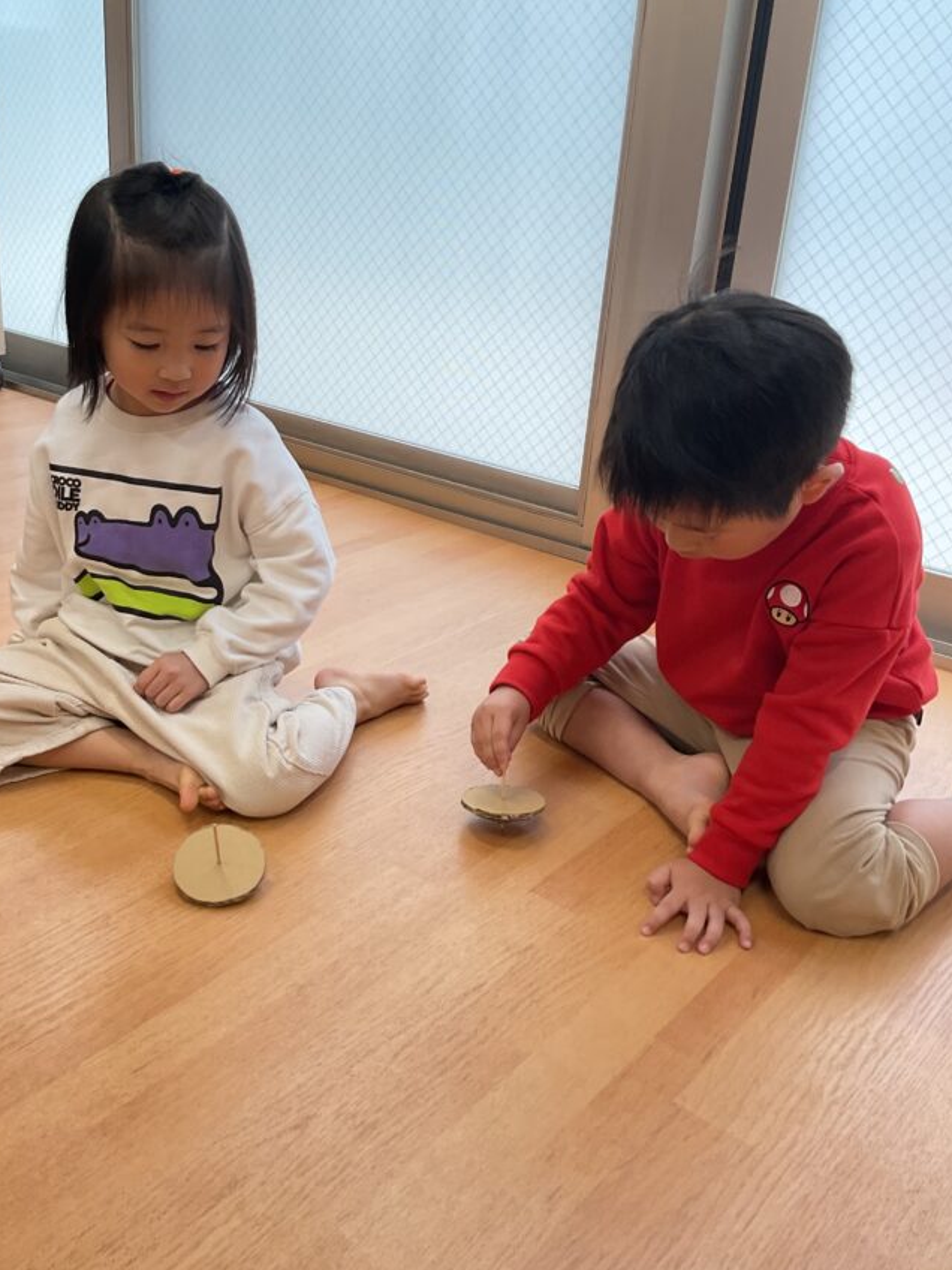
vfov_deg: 52.6
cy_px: 659
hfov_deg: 40.6
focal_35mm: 35
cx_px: 394
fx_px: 1283
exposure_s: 1/120
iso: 32
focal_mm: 3
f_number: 1.8
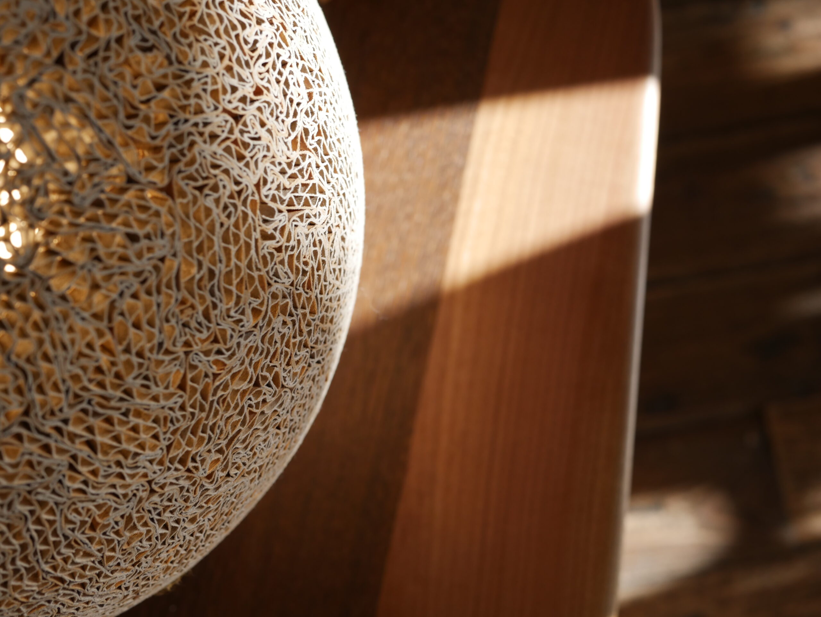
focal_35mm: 50
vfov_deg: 29.1
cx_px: 410
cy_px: 308
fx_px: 1186
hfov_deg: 38.2
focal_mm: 25
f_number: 5
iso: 320
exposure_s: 1/200
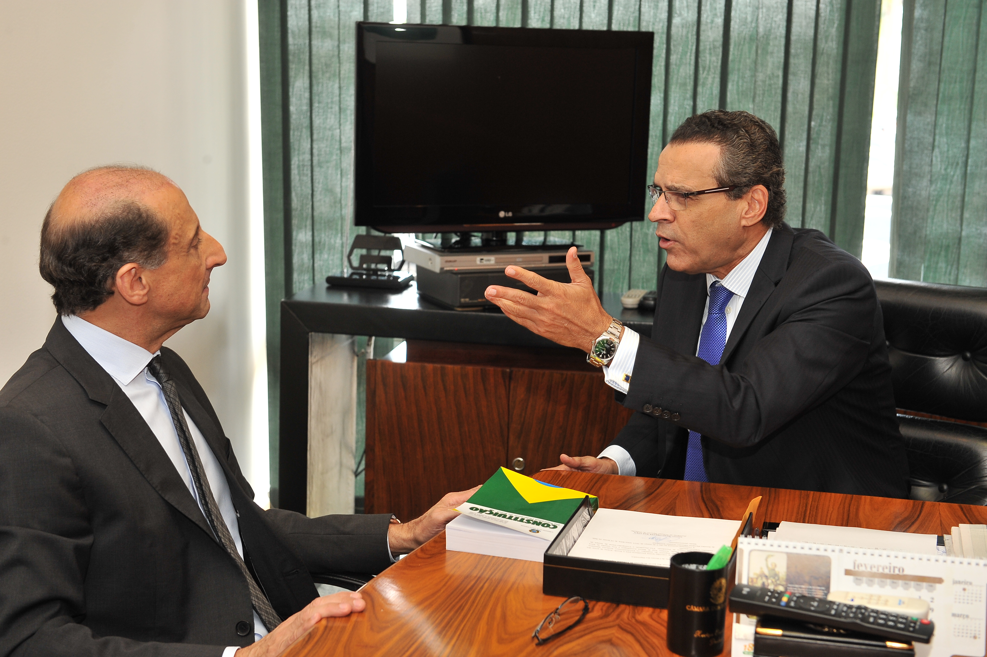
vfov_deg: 24.2
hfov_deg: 35.7
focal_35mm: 56
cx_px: 494
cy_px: 328
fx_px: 1534
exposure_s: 1/80
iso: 800
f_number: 5.6
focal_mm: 56
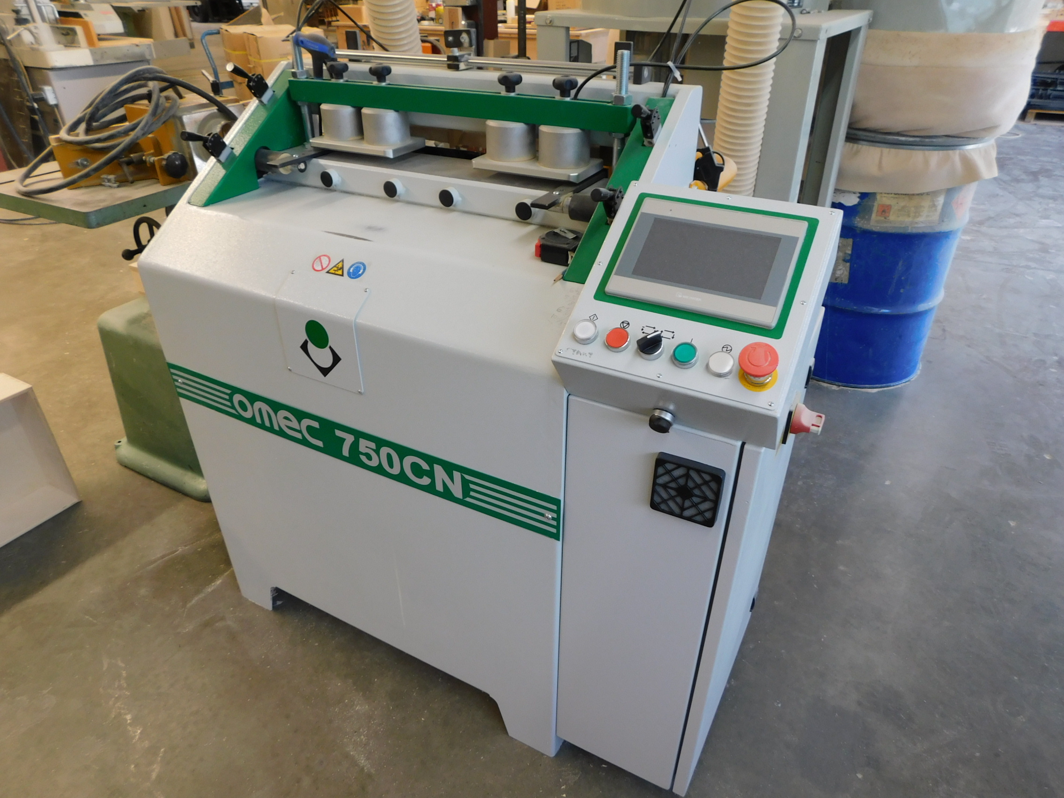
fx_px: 707
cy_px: 399
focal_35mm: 23
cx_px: 532
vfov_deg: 58.9
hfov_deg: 73.9
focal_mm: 4
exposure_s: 1/30
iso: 125
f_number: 3
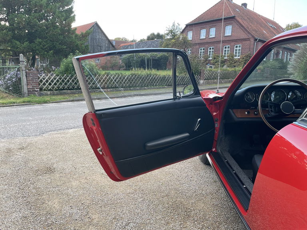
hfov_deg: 67.3
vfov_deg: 53.1
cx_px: 154
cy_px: 115
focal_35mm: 26
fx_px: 231
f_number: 1.6
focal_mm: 4.2
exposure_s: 1/121
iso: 40
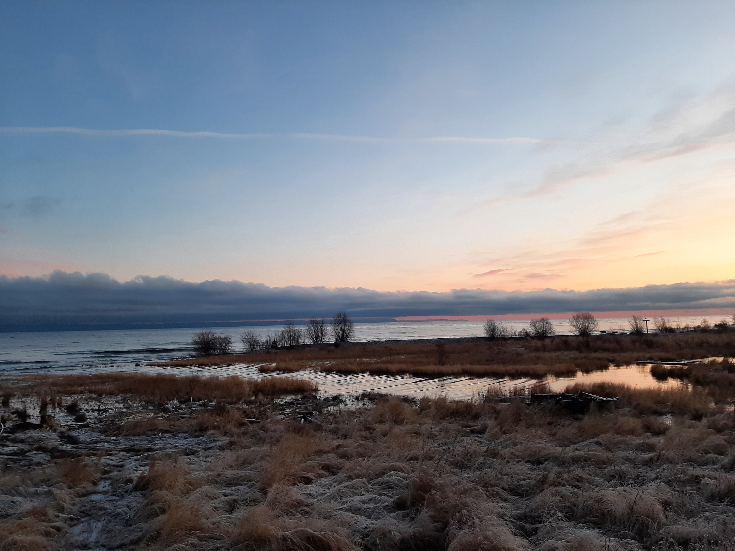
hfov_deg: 67.3
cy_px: 276
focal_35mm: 26
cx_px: 368
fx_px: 552
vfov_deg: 53.1
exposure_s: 1/135
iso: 40
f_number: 1.7
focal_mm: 3.93
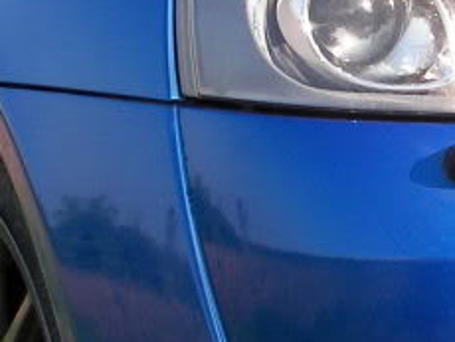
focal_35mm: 160
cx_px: 362
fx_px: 2105
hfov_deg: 12.3
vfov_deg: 9.3
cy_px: 83
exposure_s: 1/250
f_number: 2.8
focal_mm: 6
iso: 50
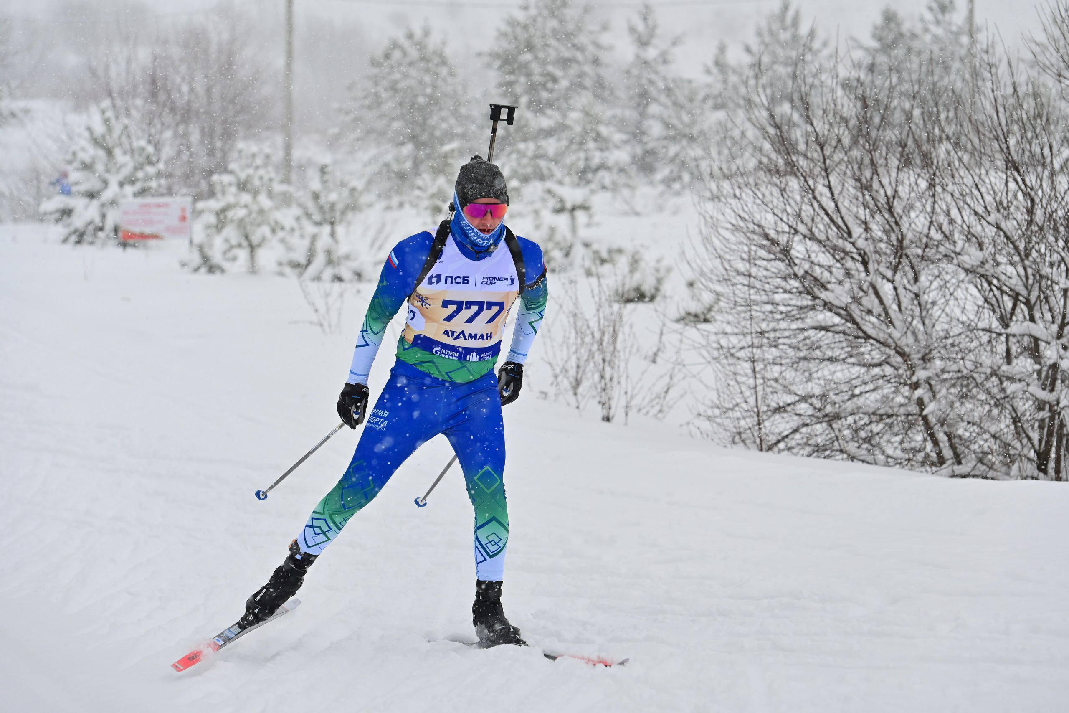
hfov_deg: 15.2
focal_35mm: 135
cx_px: 534
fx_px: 4009
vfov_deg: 10.2
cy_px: 356
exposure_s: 1/2000
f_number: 5
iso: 640
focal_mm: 135
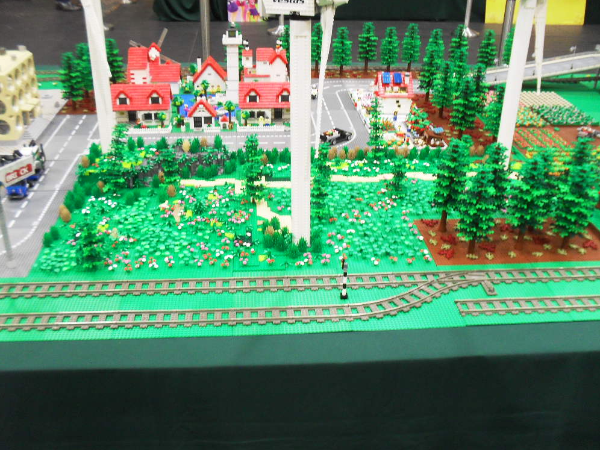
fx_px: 624
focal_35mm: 36
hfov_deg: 51.4
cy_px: 229
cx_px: 304
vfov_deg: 39.7
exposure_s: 1/15
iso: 200
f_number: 3.2
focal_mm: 6.3
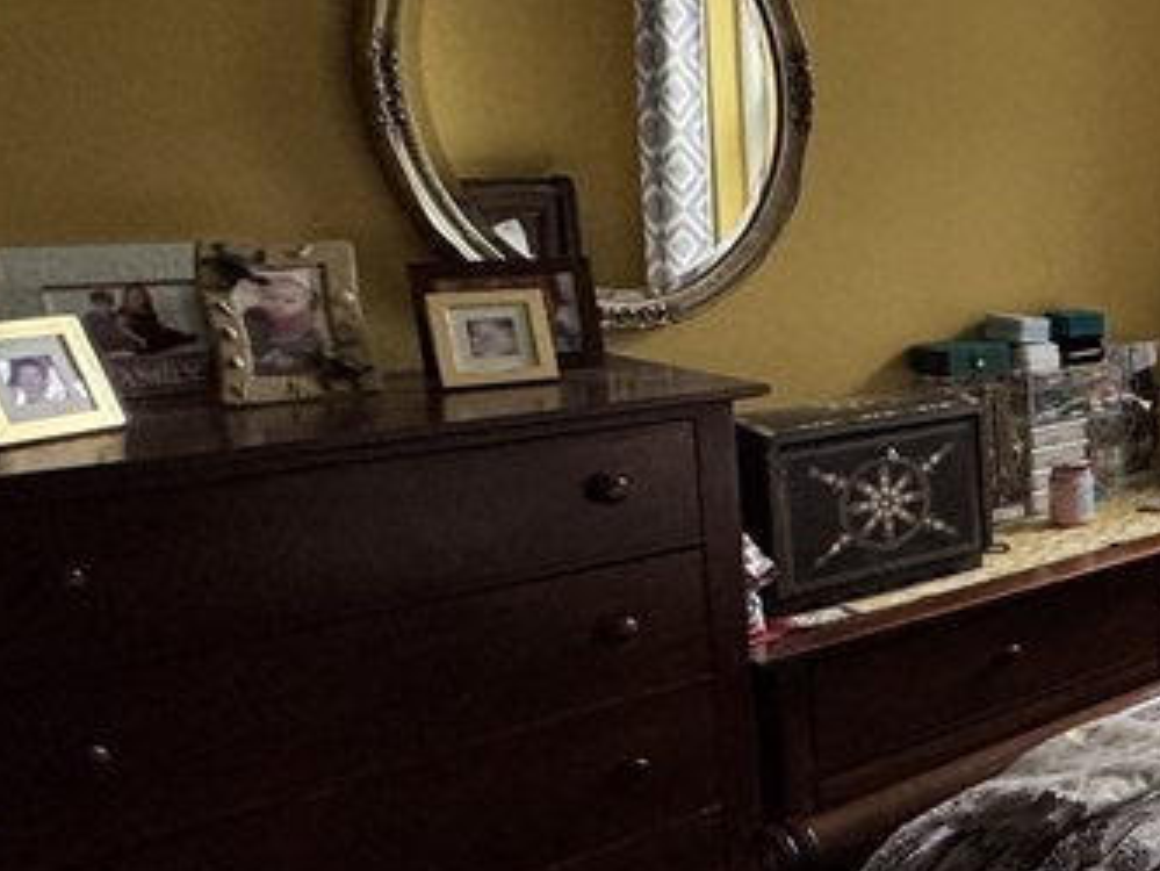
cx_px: 1571
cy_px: 387
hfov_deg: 31.5
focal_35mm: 43
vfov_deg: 33.6
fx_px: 1441
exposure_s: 1/60
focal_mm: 2.22
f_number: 2.2
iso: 250
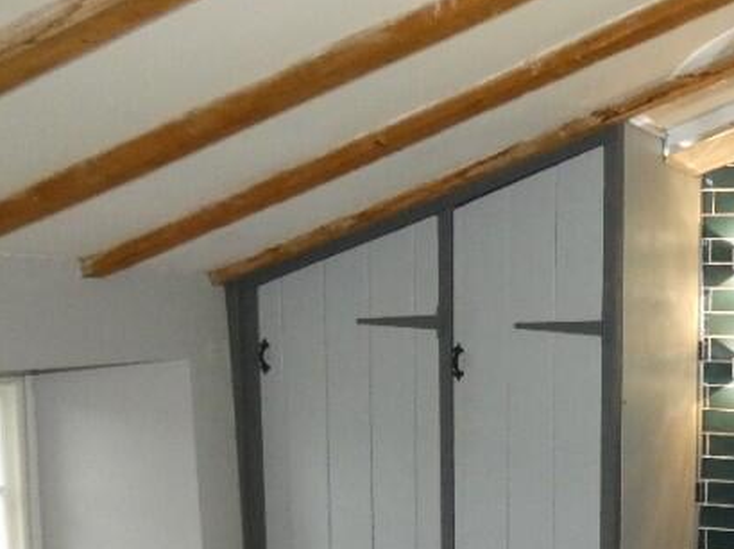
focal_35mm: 50
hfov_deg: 35.1
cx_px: 713
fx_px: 1060
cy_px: 411
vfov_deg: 28.6
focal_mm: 3.6
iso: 800
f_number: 2.8
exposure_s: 1/125
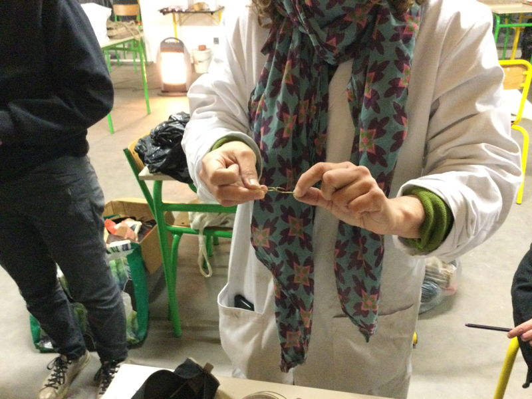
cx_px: 266
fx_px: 476
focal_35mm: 31
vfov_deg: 45.4
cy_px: 200
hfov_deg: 58.4
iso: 320
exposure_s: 1/17
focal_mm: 3.3
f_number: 2.4
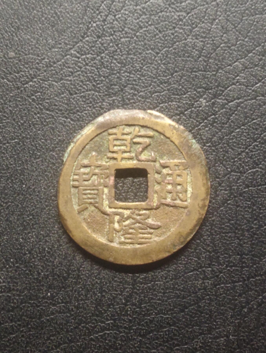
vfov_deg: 38.1
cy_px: 176
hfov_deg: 29.2
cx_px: 133
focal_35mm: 50
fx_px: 511
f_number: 2.2
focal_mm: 3.42
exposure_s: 1/20
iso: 1250
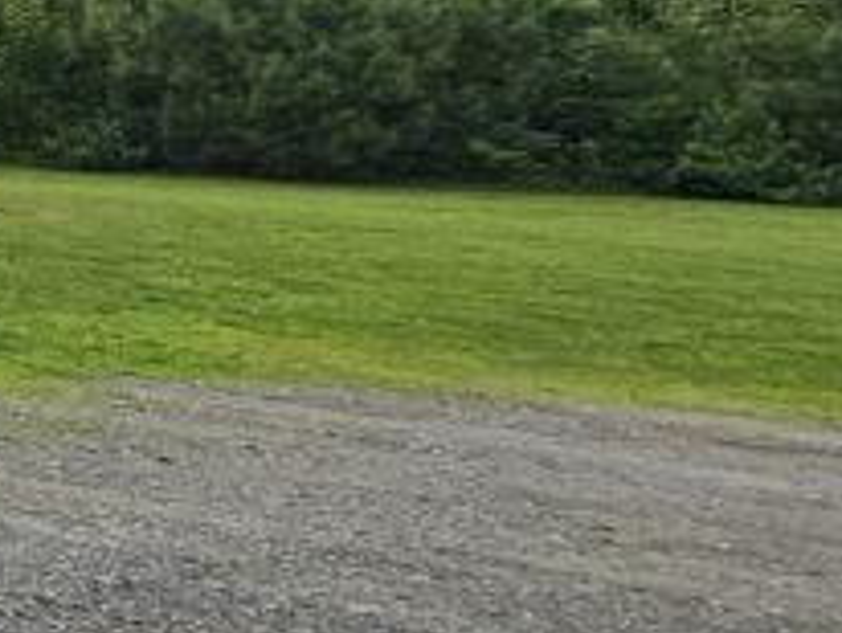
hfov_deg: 11.0
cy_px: 110
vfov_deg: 17.4
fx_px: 2046
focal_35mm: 84
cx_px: -1784
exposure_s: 1/1780
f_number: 2.2
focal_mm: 2.2
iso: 50
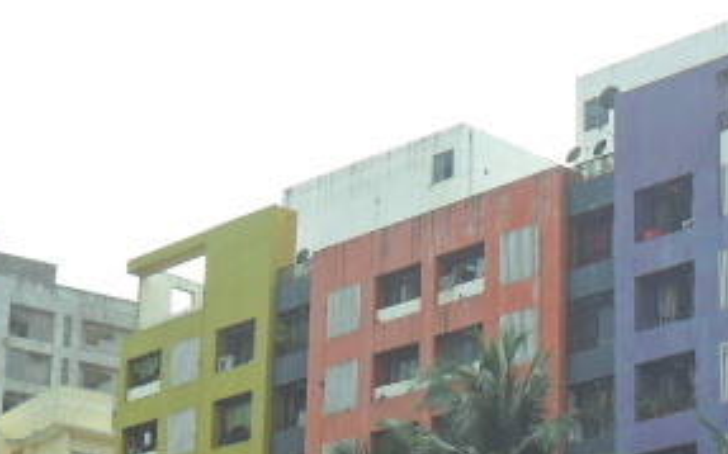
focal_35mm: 104
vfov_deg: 12.4
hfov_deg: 19.8
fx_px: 2062
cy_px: 500
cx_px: 573
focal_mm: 7.8
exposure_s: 1/500
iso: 100
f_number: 4.5
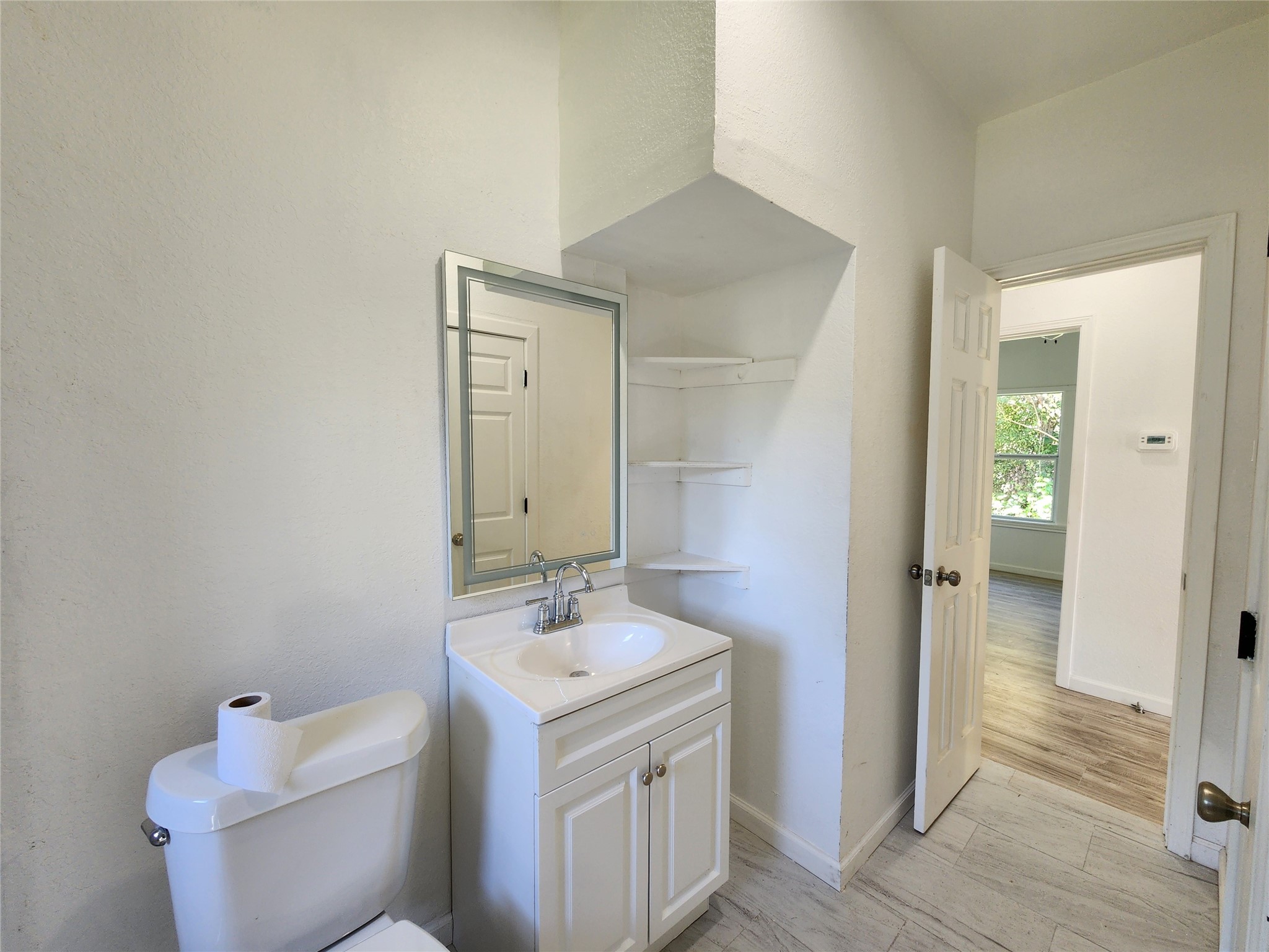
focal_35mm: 13
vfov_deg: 89.9
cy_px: 476
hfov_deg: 106.2
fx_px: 477
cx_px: 634
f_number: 2.2
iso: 125
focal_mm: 2.2
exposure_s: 1/60
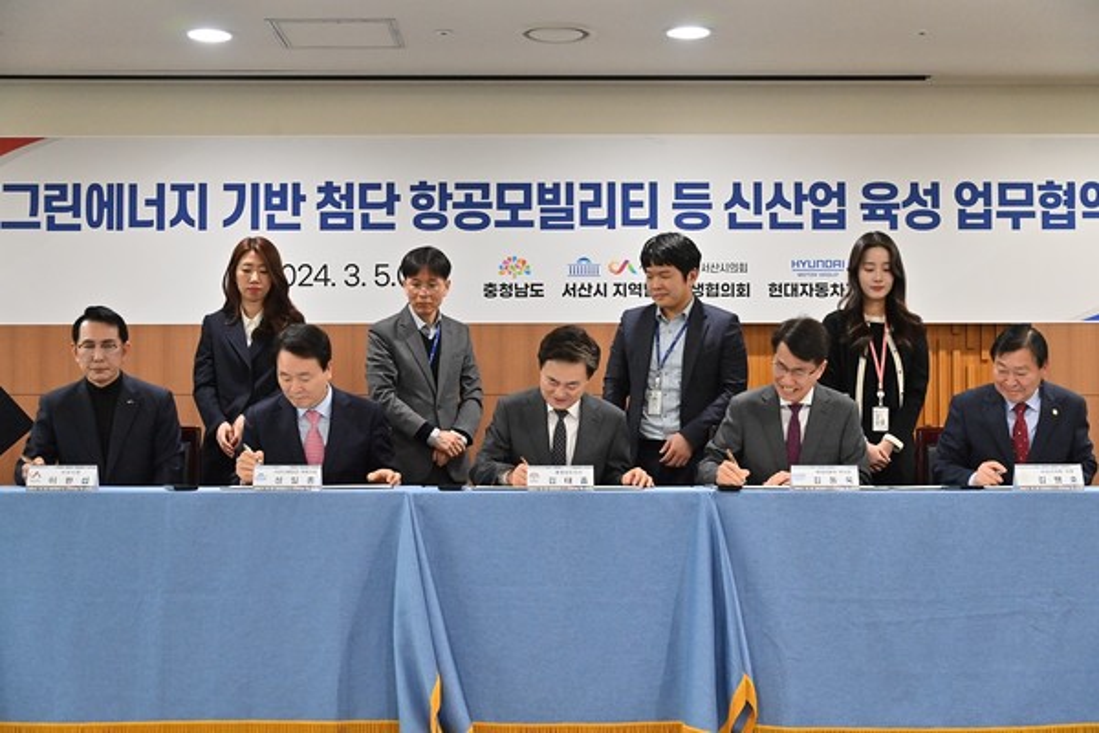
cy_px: 366
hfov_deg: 36.2
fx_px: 1679
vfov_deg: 24.6
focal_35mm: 55
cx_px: 550
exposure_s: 1/200
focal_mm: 55
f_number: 4.5
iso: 3200
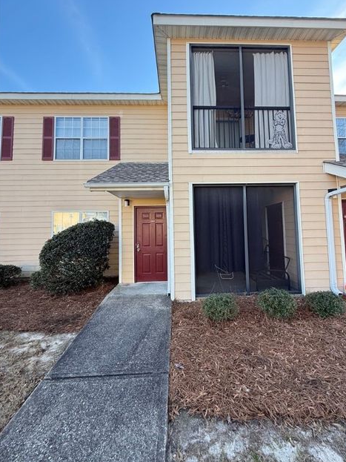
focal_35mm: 15
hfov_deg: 81.7
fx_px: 200
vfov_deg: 98.0
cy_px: 216
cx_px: 182
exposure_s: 1/109
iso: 50
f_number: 2.2
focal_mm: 2.22
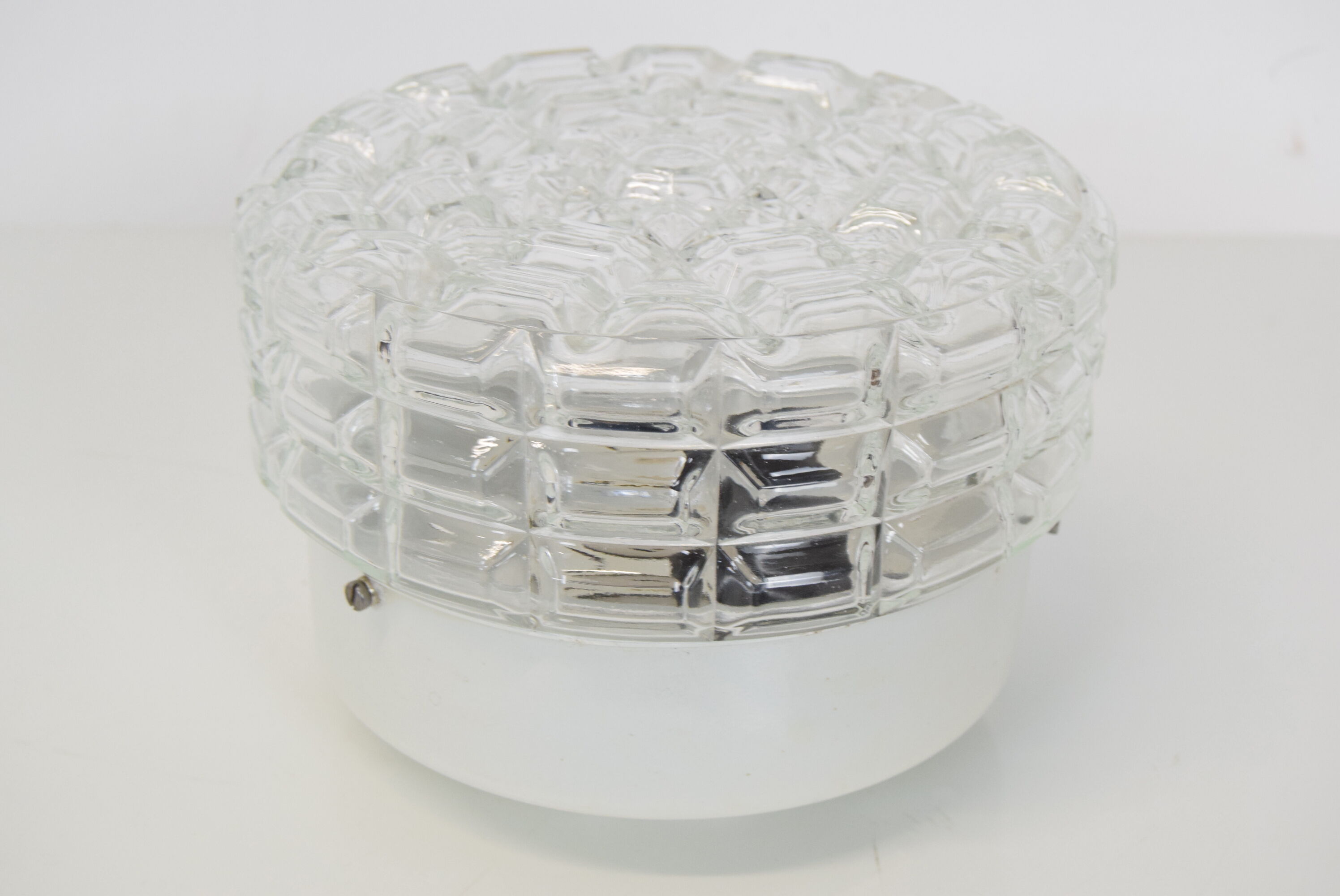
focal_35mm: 57
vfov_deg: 23.8
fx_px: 2123
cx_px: 670
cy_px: 448
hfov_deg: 35.0
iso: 1600
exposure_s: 1/200
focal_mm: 38
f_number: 7.1
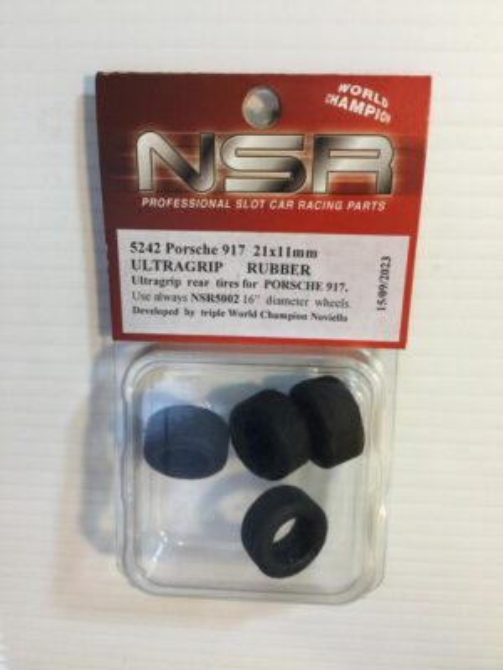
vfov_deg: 58.4
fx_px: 601
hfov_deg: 45.4
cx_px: 252
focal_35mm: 31
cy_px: 335
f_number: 2.4
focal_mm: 3.3
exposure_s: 1/33
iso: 64
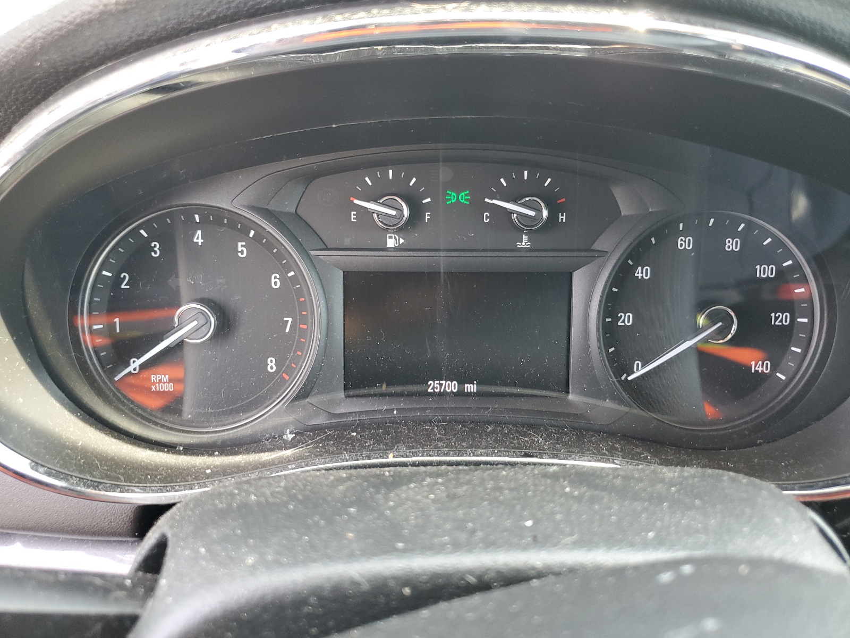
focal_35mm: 26
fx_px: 638
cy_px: 319
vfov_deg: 53.1
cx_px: 425
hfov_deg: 67.3
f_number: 1.5
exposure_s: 1/60.2
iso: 90
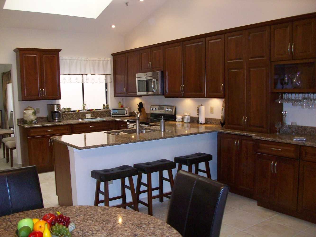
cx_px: 158
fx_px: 310
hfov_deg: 54.0
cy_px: 118
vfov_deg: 41.8
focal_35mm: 34
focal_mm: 5.7
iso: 200
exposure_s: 1/60
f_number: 2.8
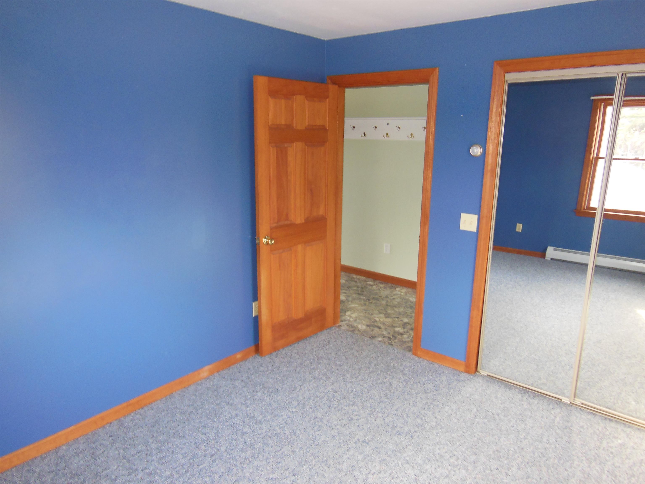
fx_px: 466
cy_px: 242
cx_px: 322
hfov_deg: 69.4
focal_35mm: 25
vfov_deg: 54.9
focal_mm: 4.5
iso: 320
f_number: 3.5
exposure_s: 1/25
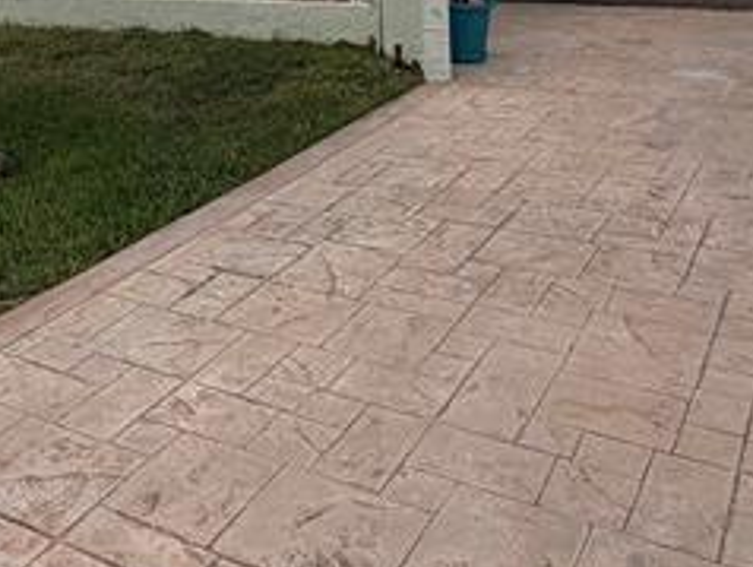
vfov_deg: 27.2
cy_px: -117
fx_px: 1023
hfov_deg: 39.7
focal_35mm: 47
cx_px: 221
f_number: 2.2
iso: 64
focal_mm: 2.22
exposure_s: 1/424
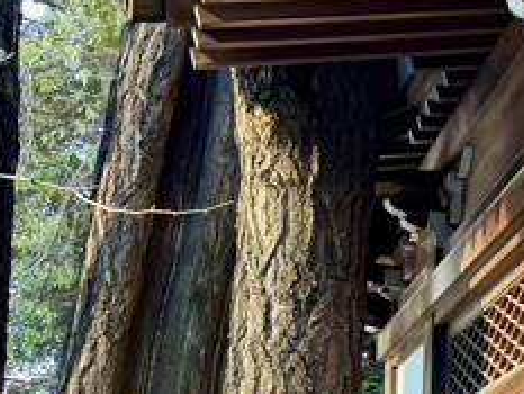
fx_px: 1181
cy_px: 476
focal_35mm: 78
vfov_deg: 18.0
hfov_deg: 21.5
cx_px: 760
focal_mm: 5.96
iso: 100
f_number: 1.6
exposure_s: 1/100
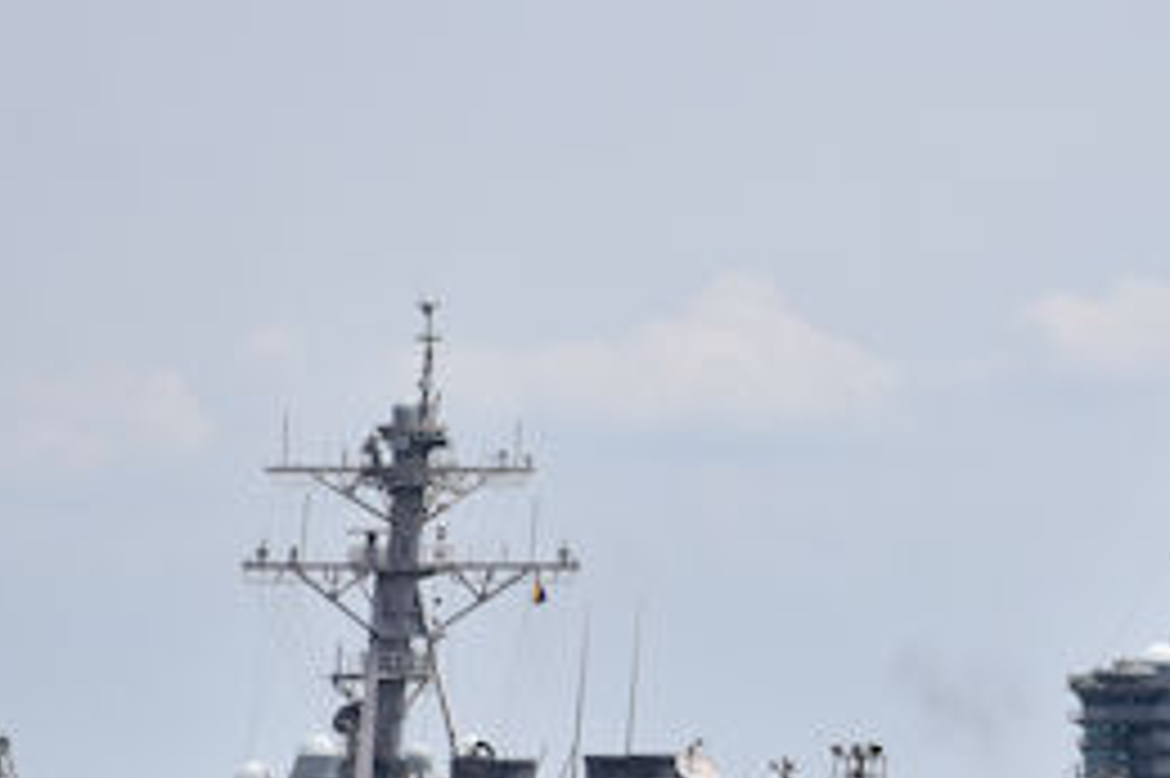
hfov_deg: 4.1
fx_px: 16434
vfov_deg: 2.7
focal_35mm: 506
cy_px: 688
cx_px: 889
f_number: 7.1
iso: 200
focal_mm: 130
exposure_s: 1/800
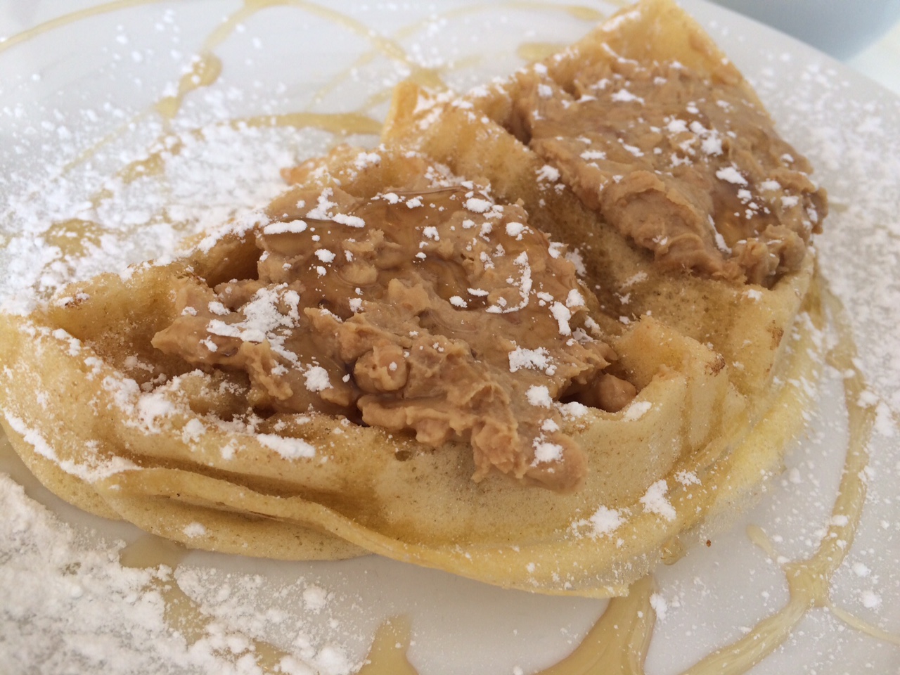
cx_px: 450
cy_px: 338
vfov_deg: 48.2
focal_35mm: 29
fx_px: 754
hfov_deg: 61.7
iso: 32
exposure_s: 1/323
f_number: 2.2
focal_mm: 4.15
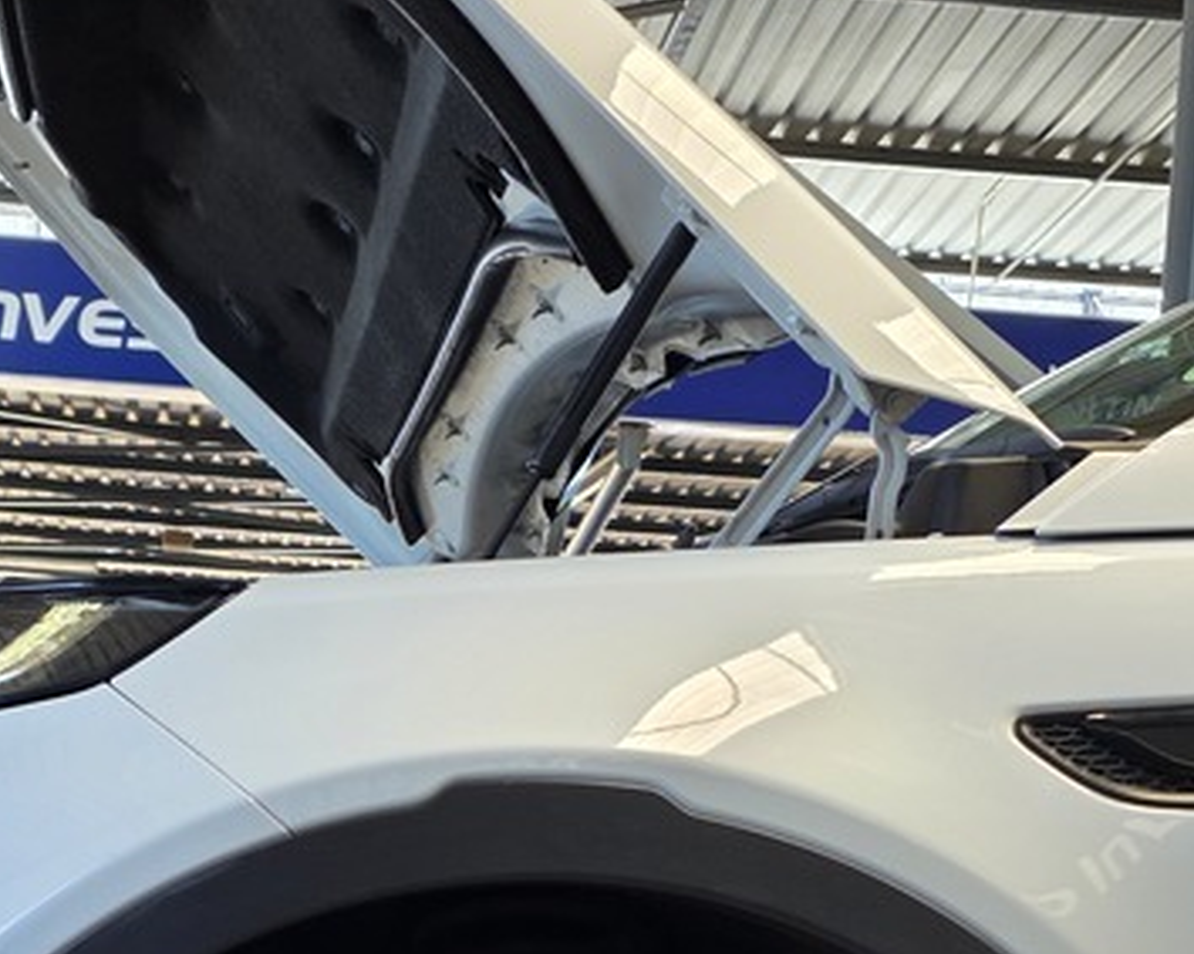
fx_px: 2296
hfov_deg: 28.9
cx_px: 391
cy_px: 1203
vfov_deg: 21.5
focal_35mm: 65
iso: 80
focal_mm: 6.25
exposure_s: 1/180
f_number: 1.7
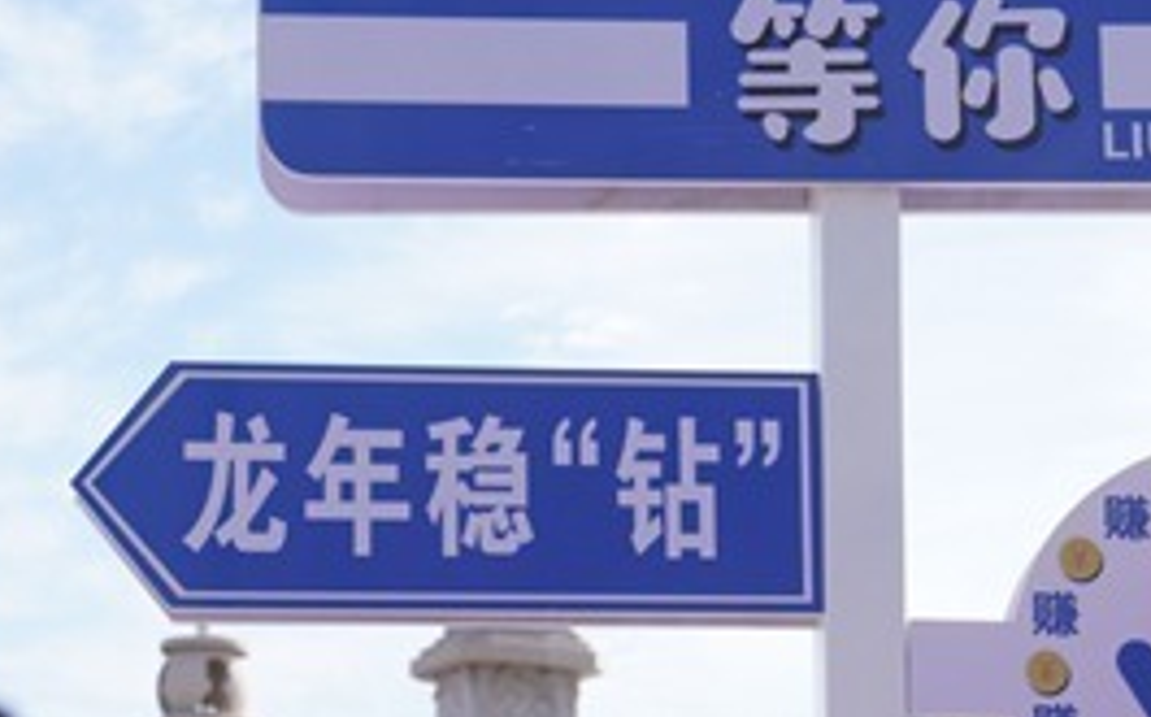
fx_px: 3384
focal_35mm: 108
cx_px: 608
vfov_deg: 11.9
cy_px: 793
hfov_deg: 19.3
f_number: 5.6
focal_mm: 33
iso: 100
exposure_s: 1/320
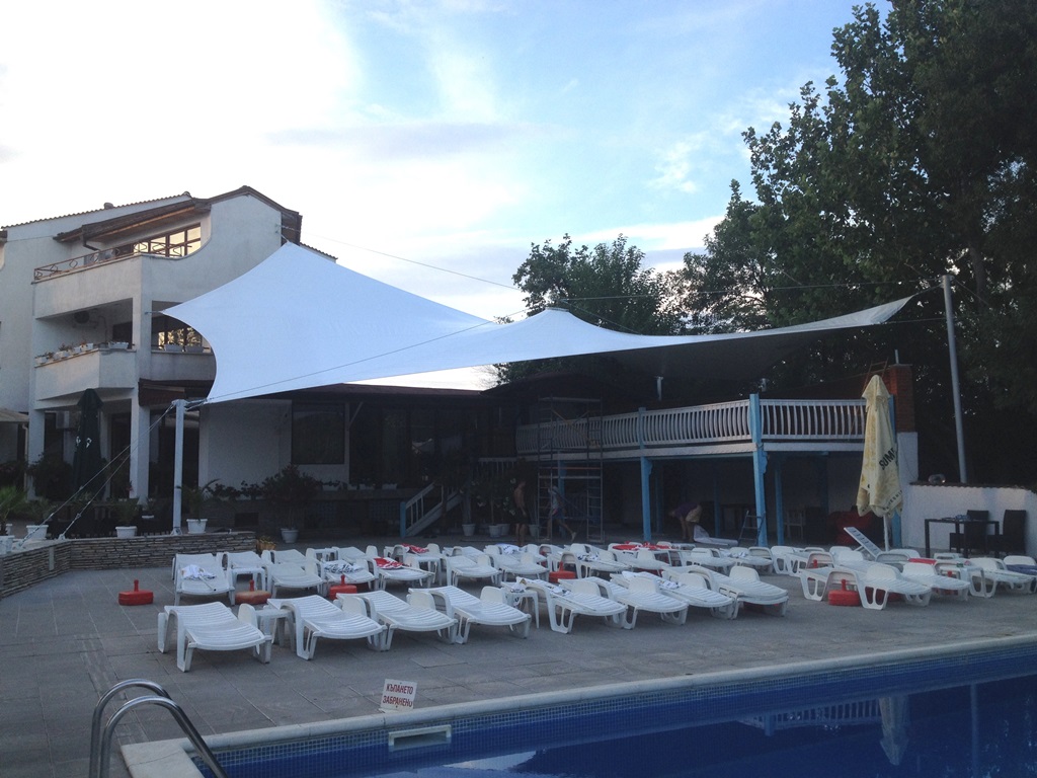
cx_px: 518
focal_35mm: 35
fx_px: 1049
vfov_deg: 40.7
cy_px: 389
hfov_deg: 52.6
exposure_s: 1/258
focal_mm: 4.28
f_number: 2.4
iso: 50
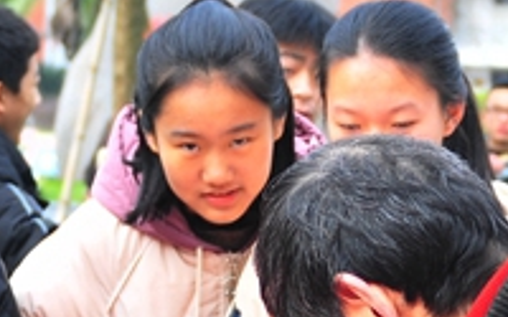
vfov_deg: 6.9
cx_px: 224
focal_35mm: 188
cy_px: 398
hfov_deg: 11.1
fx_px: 2603
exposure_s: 1/400
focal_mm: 24
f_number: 2.8
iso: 200
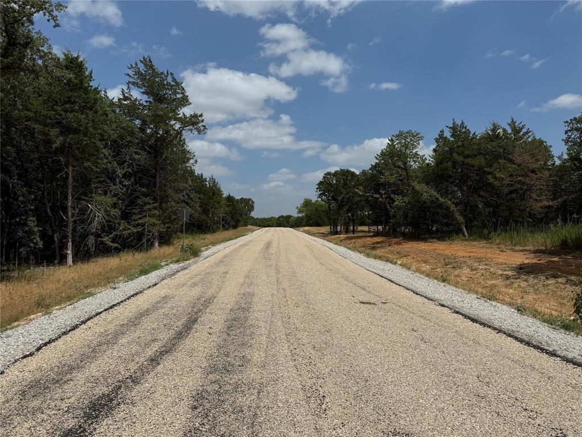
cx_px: 291
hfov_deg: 71.6
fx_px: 404
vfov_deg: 56.8
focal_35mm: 24
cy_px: 218
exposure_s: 1/10417
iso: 80
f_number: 1.78
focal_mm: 6.76
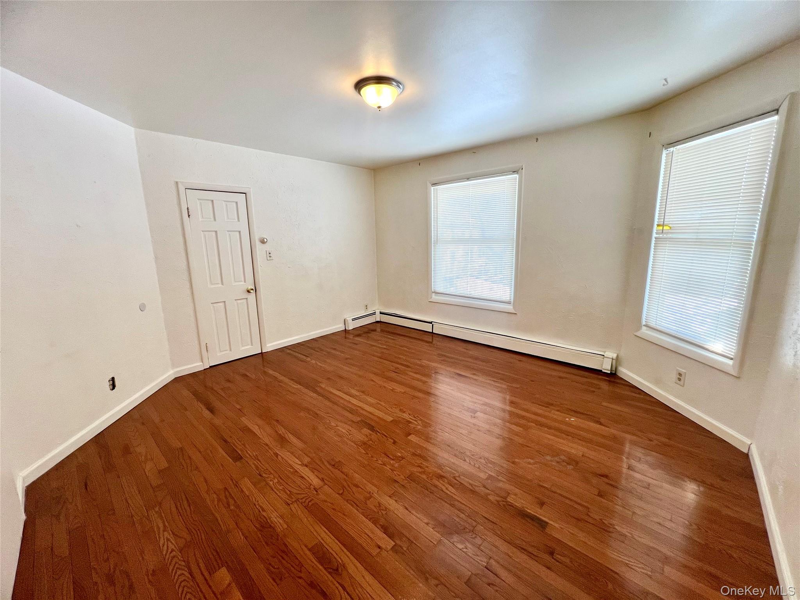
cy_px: 300
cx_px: 400
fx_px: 300
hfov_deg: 106.2
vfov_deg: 89.9
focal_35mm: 13
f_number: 1.8
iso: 80
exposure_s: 1/120
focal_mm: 1.57
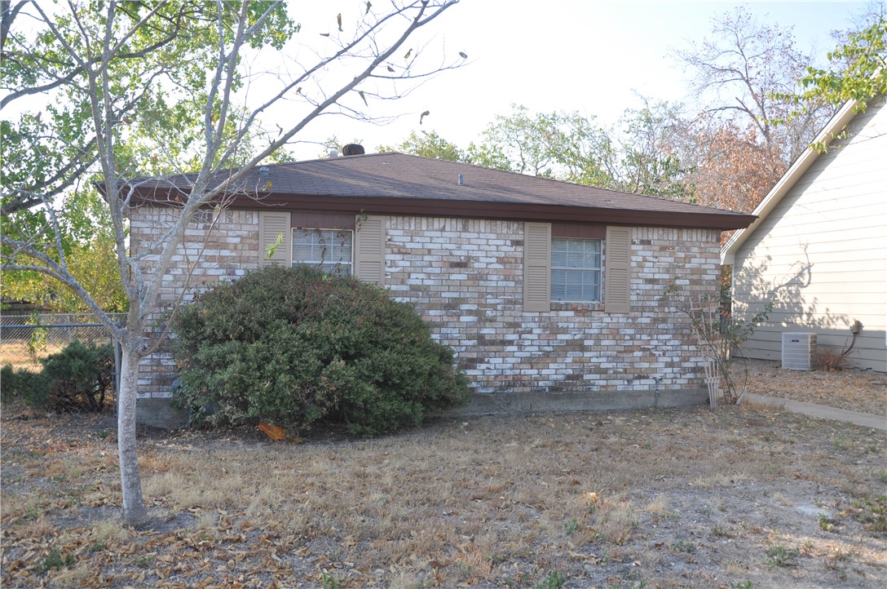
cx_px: 444
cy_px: 294
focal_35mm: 33
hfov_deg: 57.3
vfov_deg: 39.9
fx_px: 812
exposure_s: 1/200
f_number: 7.1
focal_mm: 22
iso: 200
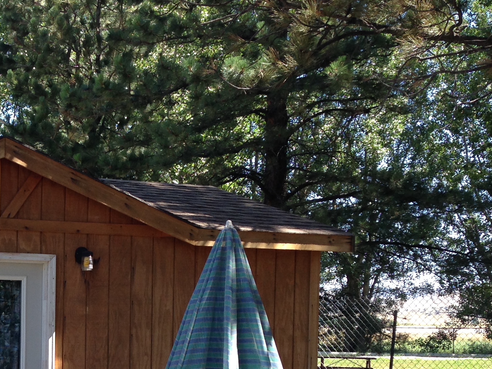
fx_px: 995
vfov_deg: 20.5
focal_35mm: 70
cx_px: -25
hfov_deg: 26.0
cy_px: 342
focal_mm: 4.12
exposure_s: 1/257
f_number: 2.4
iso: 50
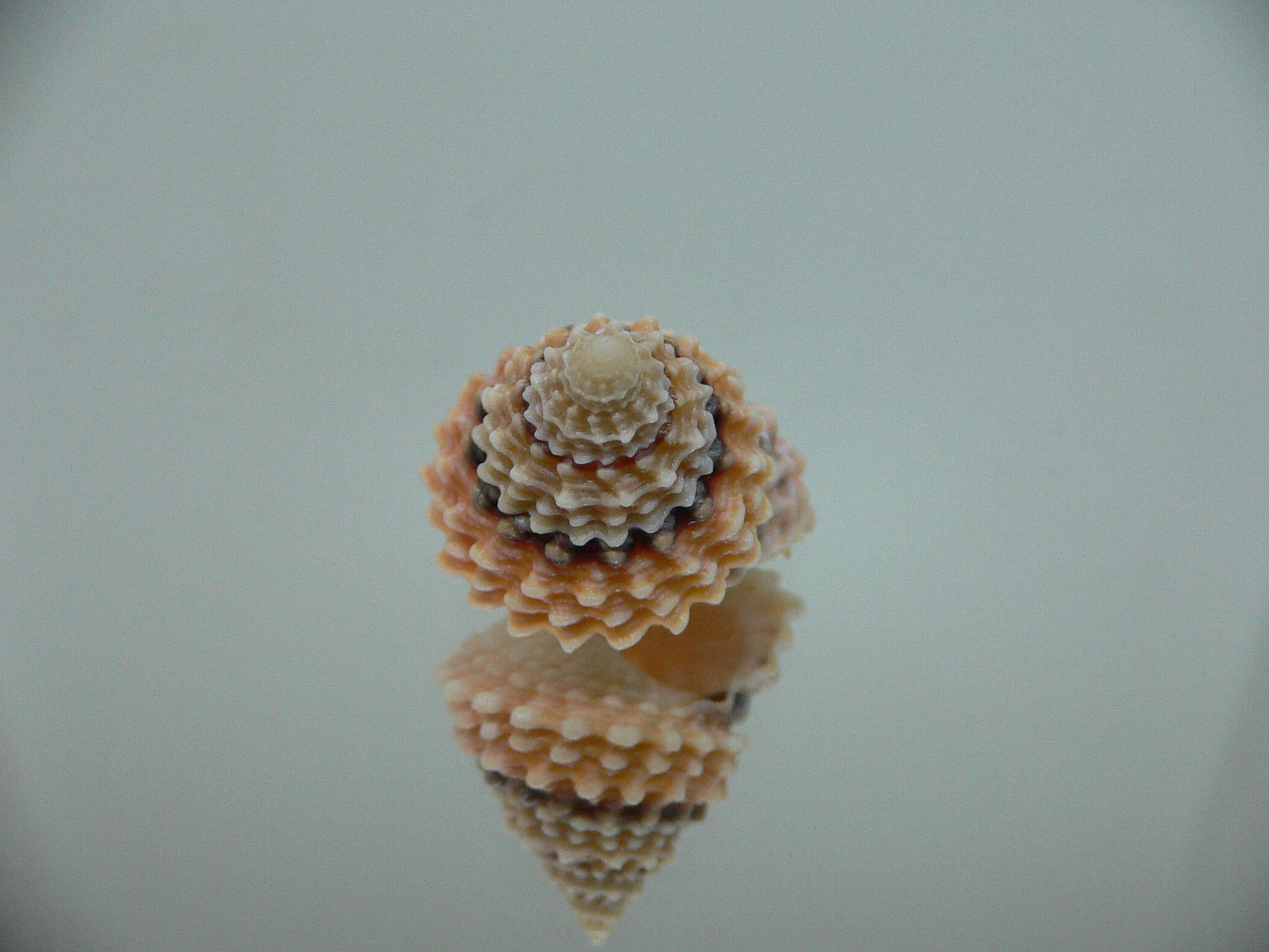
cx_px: 634
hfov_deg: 52.6
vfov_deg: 40.7
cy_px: 476
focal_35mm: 35
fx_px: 1283
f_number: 2.8
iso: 200
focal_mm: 4.6
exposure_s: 1/60
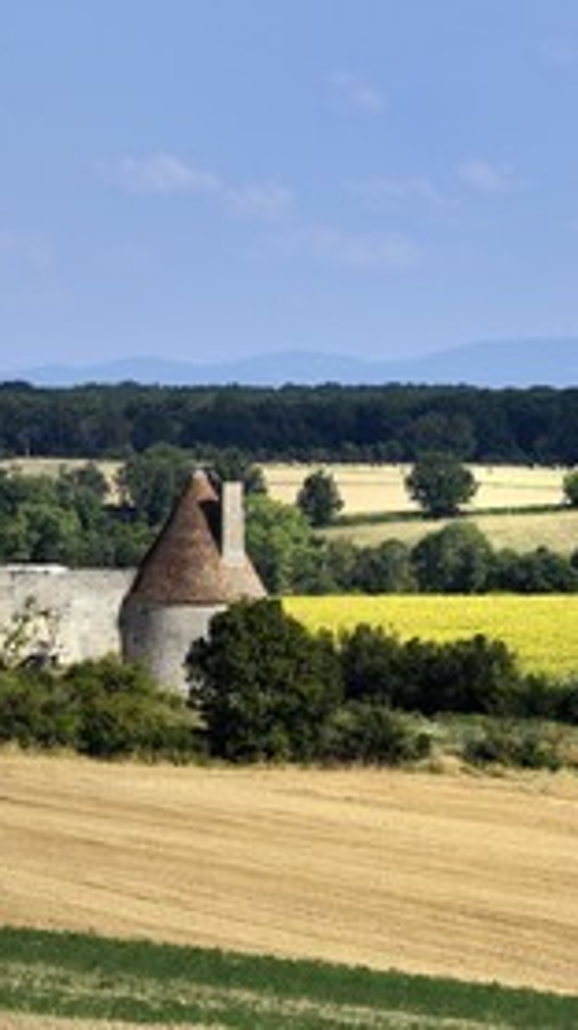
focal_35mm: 317
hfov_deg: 3.8
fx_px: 8653
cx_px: -37
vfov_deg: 6.8
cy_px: 515
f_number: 13
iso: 250
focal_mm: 200
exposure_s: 1/250
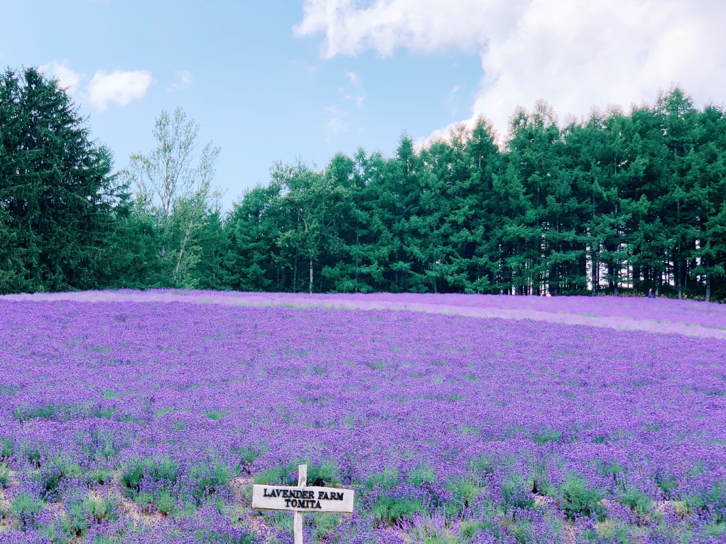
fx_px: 1237
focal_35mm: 59
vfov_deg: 24.8
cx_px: 315
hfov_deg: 32.7
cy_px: 280
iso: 16
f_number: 2.4
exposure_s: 1/705
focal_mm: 6
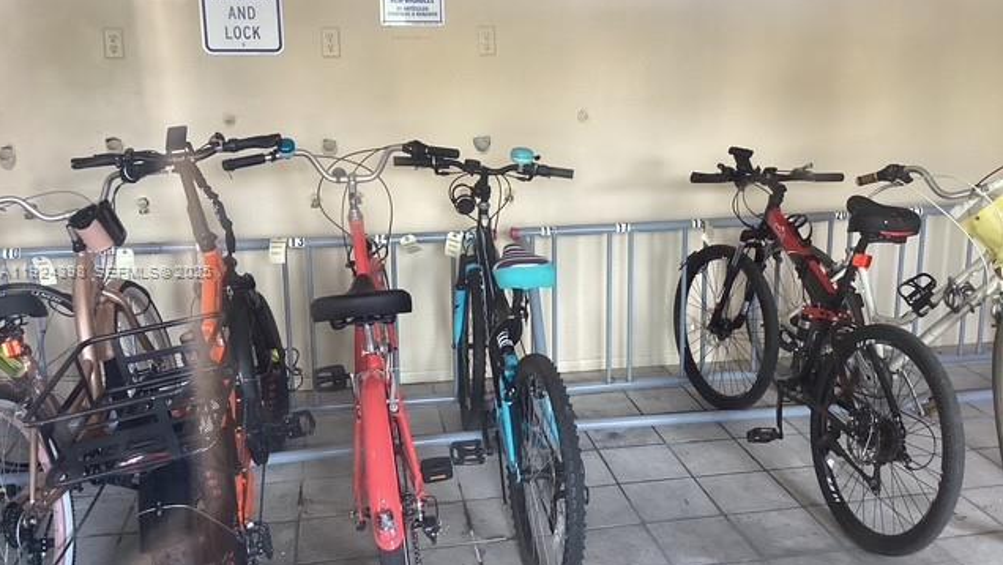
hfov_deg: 58.0
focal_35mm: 34
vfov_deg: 34.7
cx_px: 500
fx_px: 904
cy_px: 271
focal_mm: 3.3
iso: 200
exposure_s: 1/60
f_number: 2.4
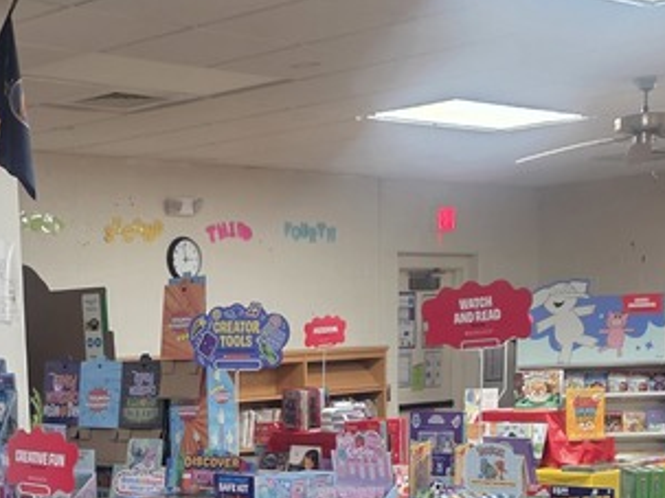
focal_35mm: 76
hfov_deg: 25.4
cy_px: 630
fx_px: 1459
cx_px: 171
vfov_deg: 18.2
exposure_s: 1/120
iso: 500
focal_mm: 6.3
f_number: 1.7
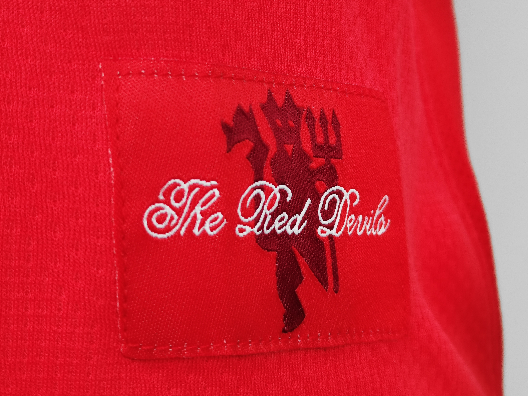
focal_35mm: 67
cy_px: 198
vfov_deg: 21.9
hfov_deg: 29.0
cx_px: 264
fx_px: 1022
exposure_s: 1/100
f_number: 1.8
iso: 100
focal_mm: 5.58
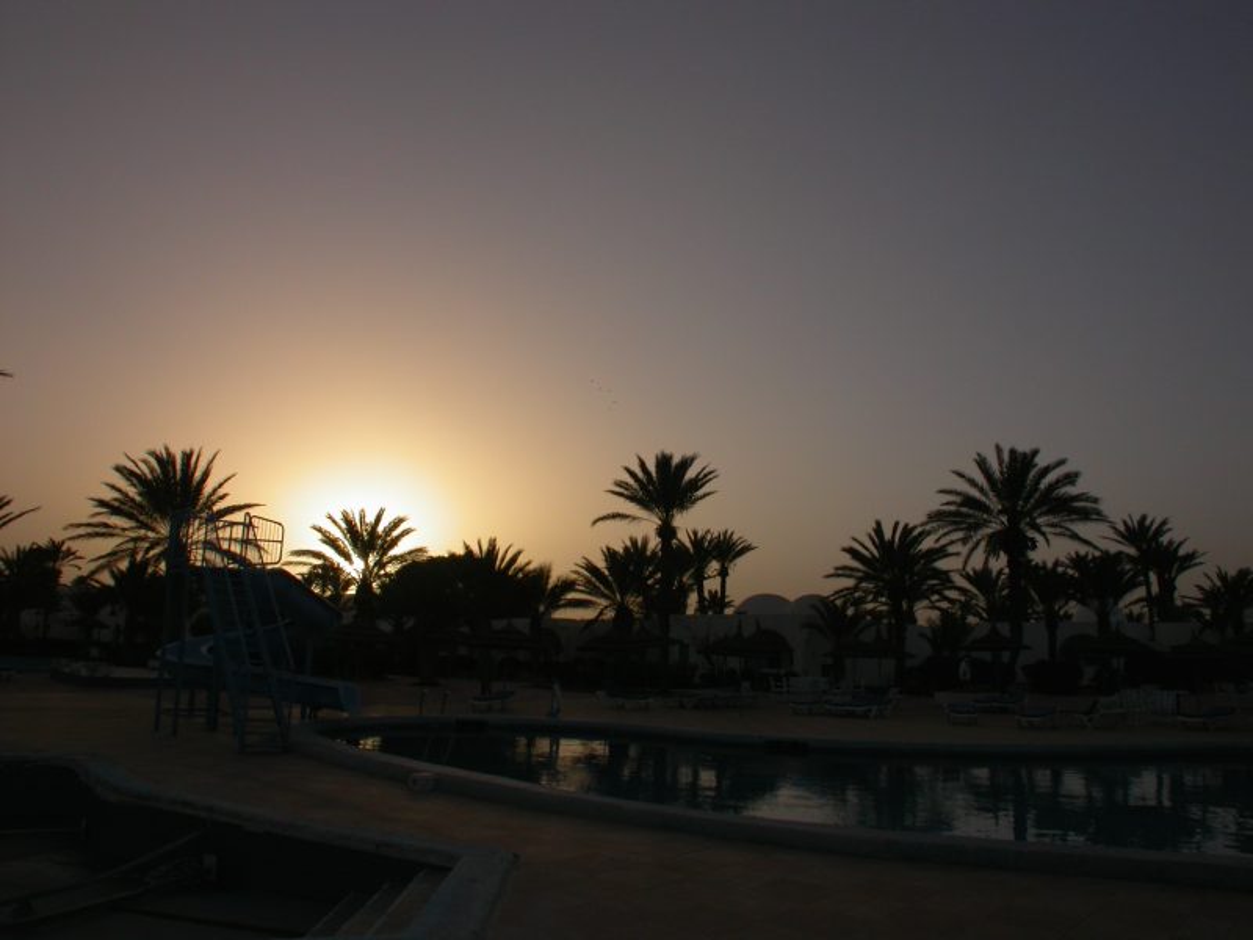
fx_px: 1375
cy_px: 470
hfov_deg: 49.0
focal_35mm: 38
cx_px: 626
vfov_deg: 37.7
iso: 100
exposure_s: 1/488
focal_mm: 7.85
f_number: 7.5
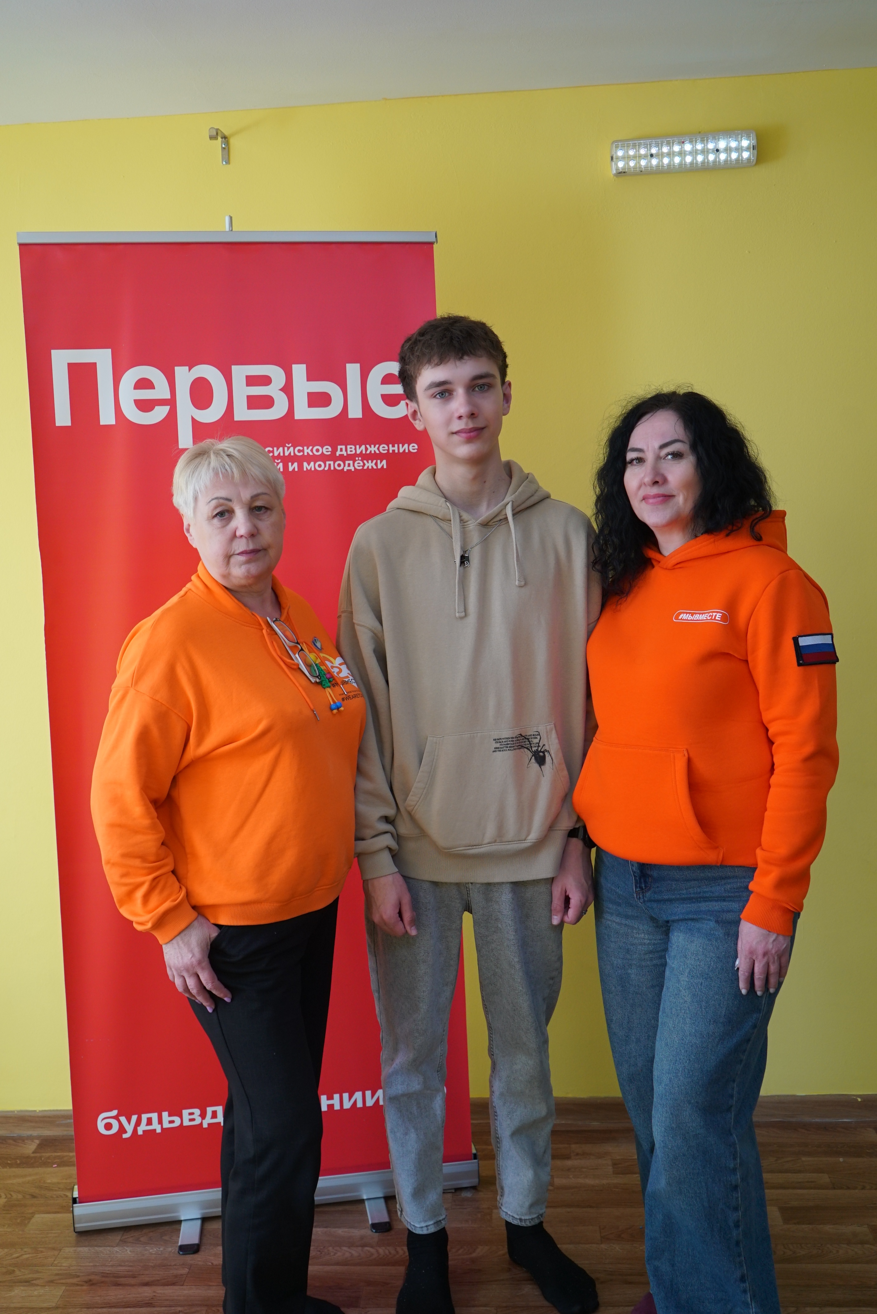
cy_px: 657
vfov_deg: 50.7
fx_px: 1387
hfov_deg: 35.1
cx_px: 438
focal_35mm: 38
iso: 800
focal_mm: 38
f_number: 4
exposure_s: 1/160
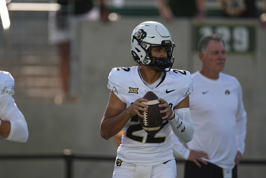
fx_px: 6656
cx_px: 133
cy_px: 89
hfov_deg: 2.3
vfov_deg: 1.5
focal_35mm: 900
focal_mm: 600
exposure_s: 1/1000
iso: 200
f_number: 4
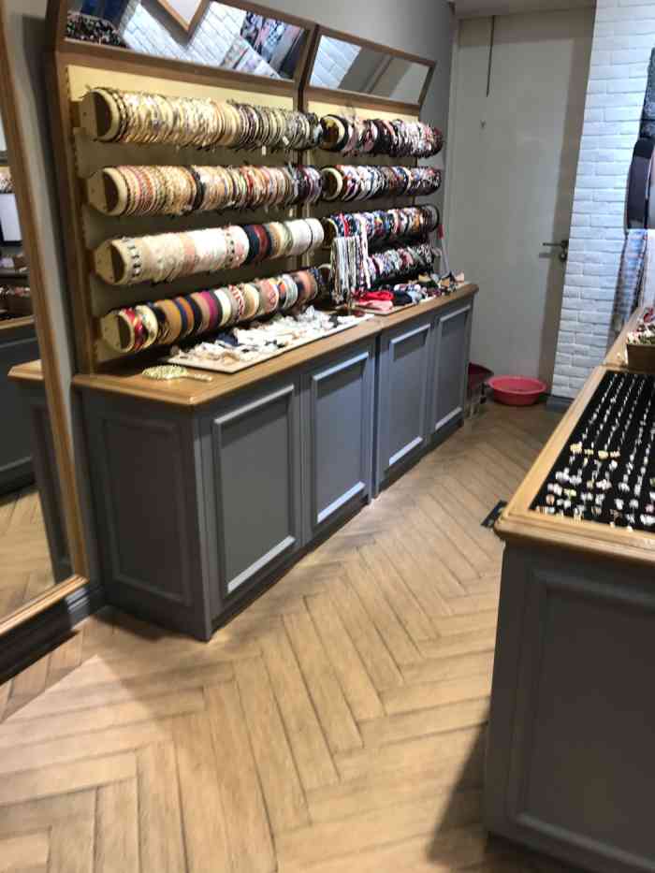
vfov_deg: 63.4
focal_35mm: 28
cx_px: 328
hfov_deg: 49.8
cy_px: 436
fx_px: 706
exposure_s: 1/50
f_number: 1.8
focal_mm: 3.99
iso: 32
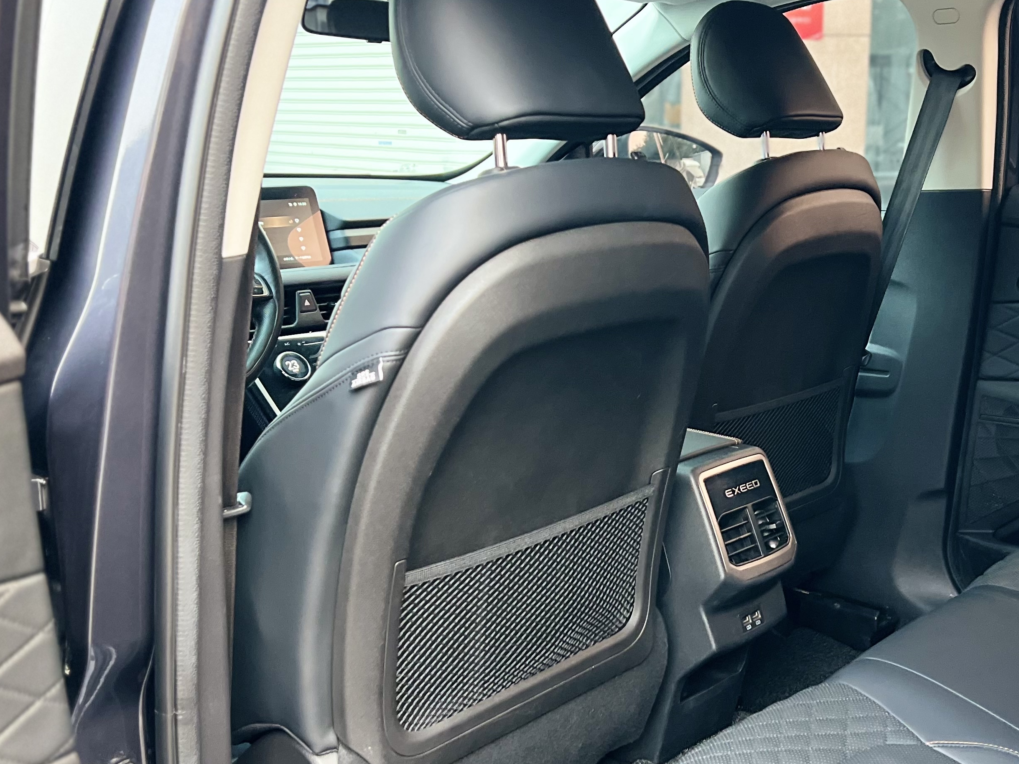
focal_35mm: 43
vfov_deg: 33.6
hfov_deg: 43.5
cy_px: 421
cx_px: 646
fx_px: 1266
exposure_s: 1/58
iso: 500
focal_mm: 5.7
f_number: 1.5
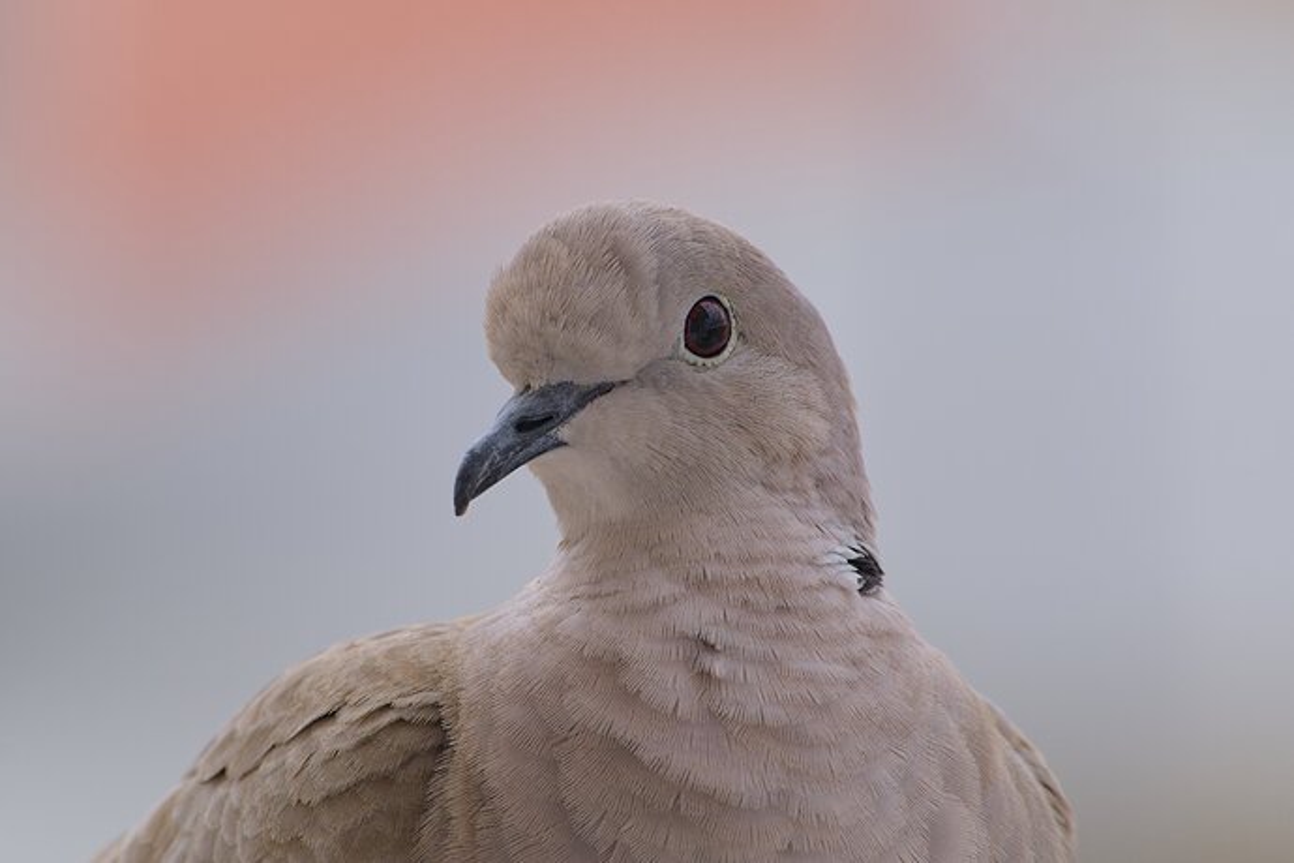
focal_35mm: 630
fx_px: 22643
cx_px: 647
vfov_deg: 2.2
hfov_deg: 3.3
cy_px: 432
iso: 400
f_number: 11
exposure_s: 1/320
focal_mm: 420
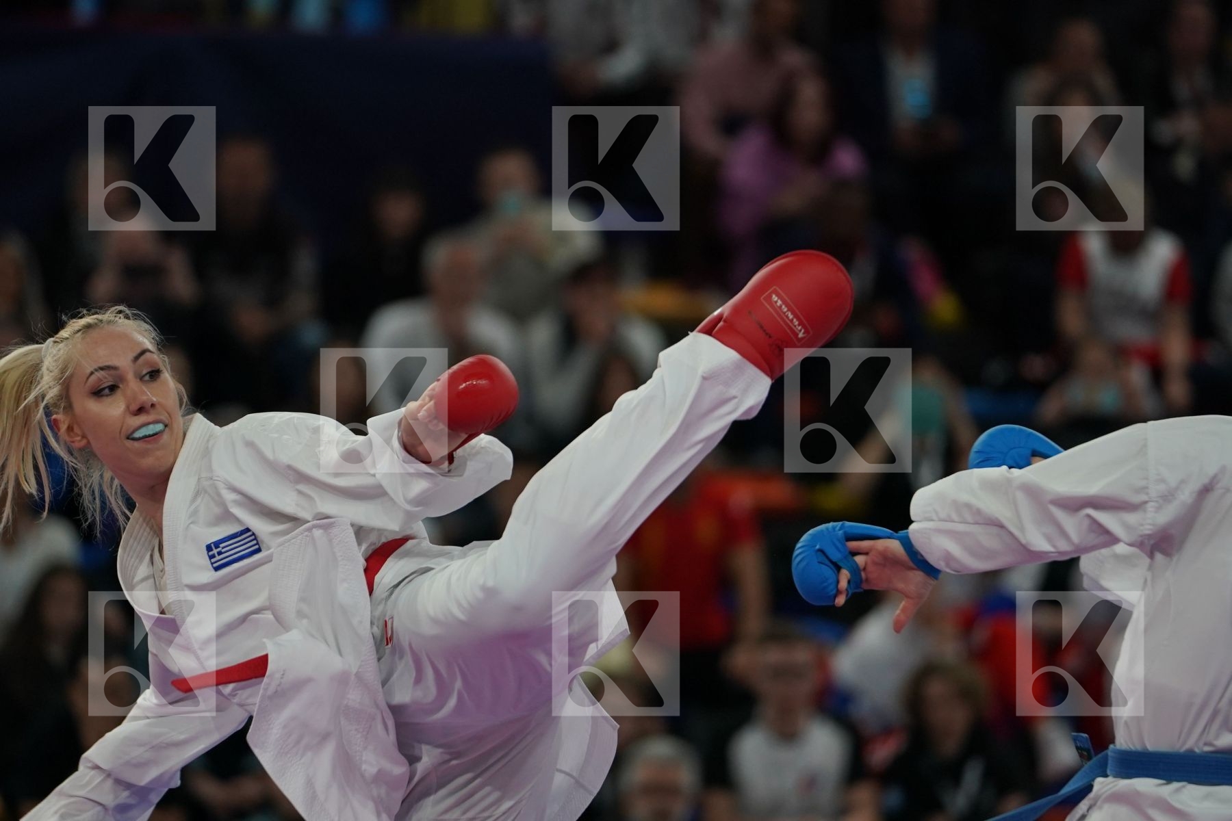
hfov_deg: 6.9
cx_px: 616
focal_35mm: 300
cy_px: 410
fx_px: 10266
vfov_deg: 4.6
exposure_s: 1/1000
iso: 1250
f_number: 2.8
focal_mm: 200
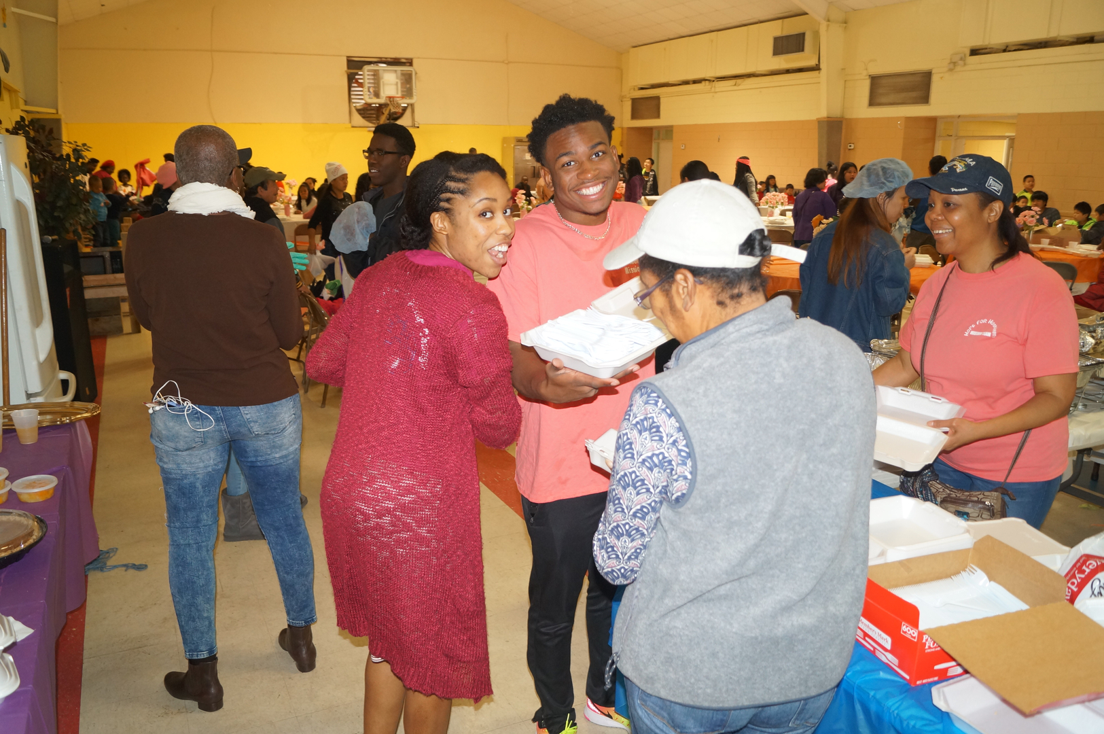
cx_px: 552
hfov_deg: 67.4
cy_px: 367
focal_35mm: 27
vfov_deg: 47.8
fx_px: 827
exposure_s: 1/60
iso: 640
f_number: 3.5
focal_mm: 18
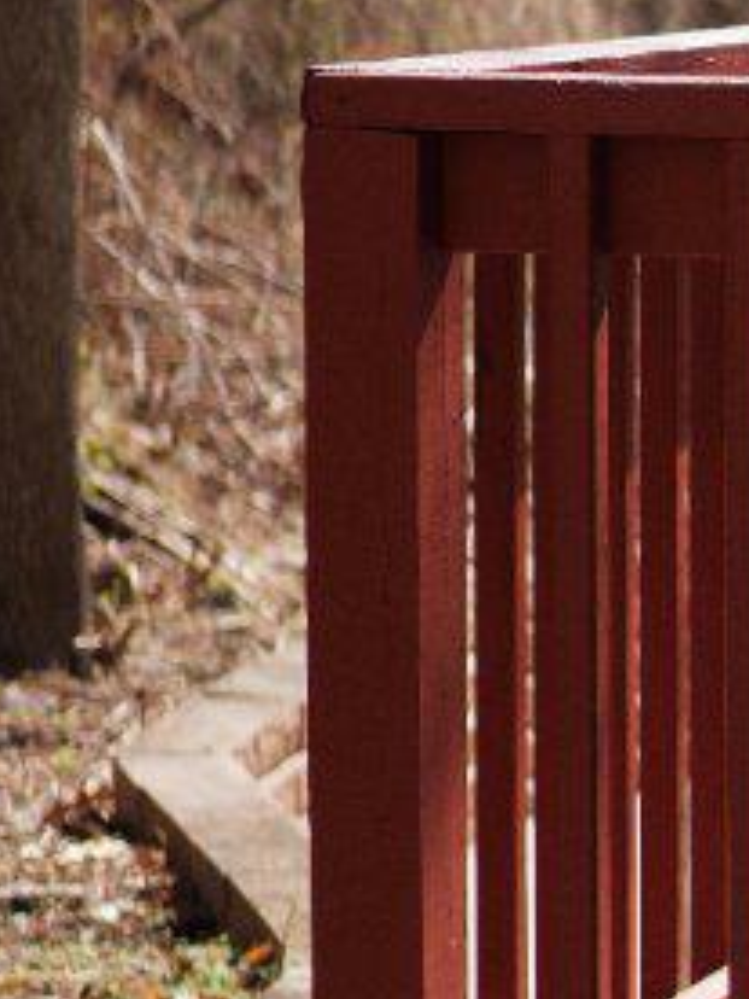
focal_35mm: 187
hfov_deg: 7.8
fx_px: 5395
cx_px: 1201
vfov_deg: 10.6
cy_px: 311
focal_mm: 35
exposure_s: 1/8000
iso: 500
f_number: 2
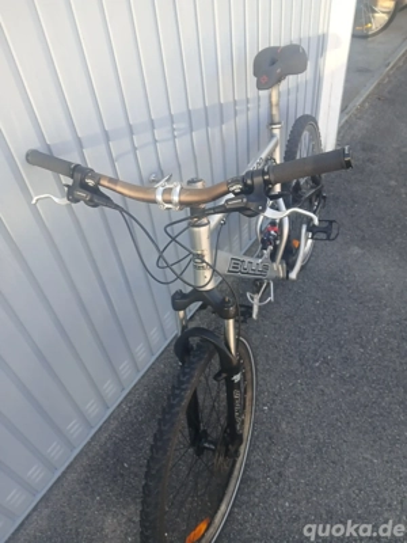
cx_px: 204
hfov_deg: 53.1
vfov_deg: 67.3
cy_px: 272
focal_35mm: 26
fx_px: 408
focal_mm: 3.98
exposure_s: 1/100
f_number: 1.8
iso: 32
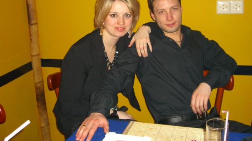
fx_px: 287
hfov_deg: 47.4
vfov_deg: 27.5
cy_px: 45
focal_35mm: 43
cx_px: 129
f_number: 2.8
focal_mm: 7.9
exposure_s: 1/60
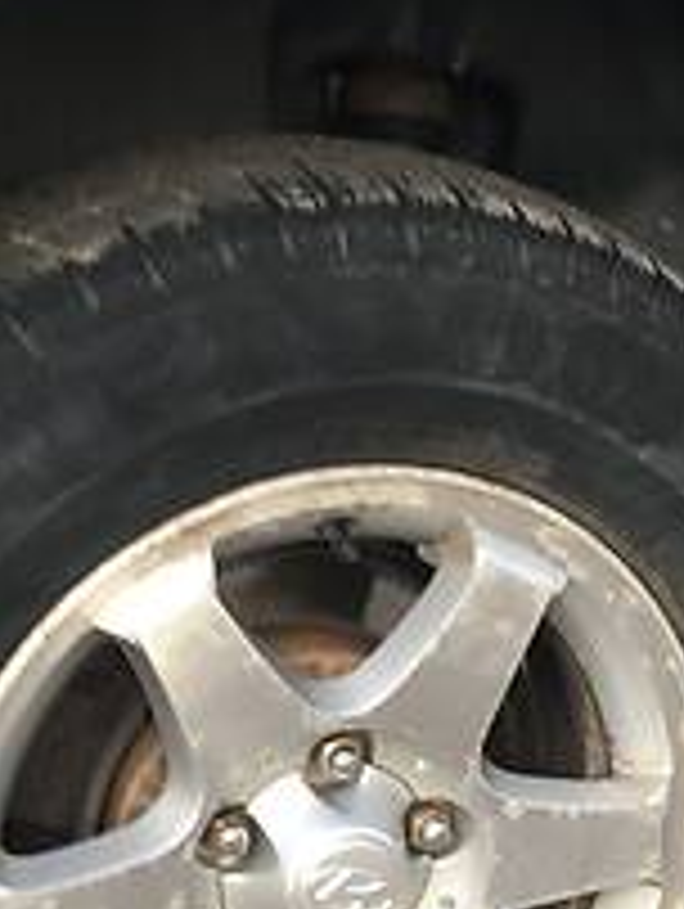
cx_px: 284
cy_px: 873
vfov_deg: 22.0
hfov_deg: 17.2
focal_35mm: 86
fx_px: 2261
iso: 32
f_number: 2.2
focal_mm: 4.2
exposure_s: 1/50
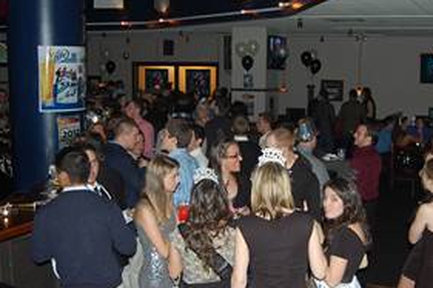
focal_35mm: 48
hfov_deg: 41.0
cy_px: 152
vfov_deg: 28.0
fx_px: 577
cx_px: 259
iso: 400
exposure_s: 1/60
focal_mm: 18
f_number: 3.5
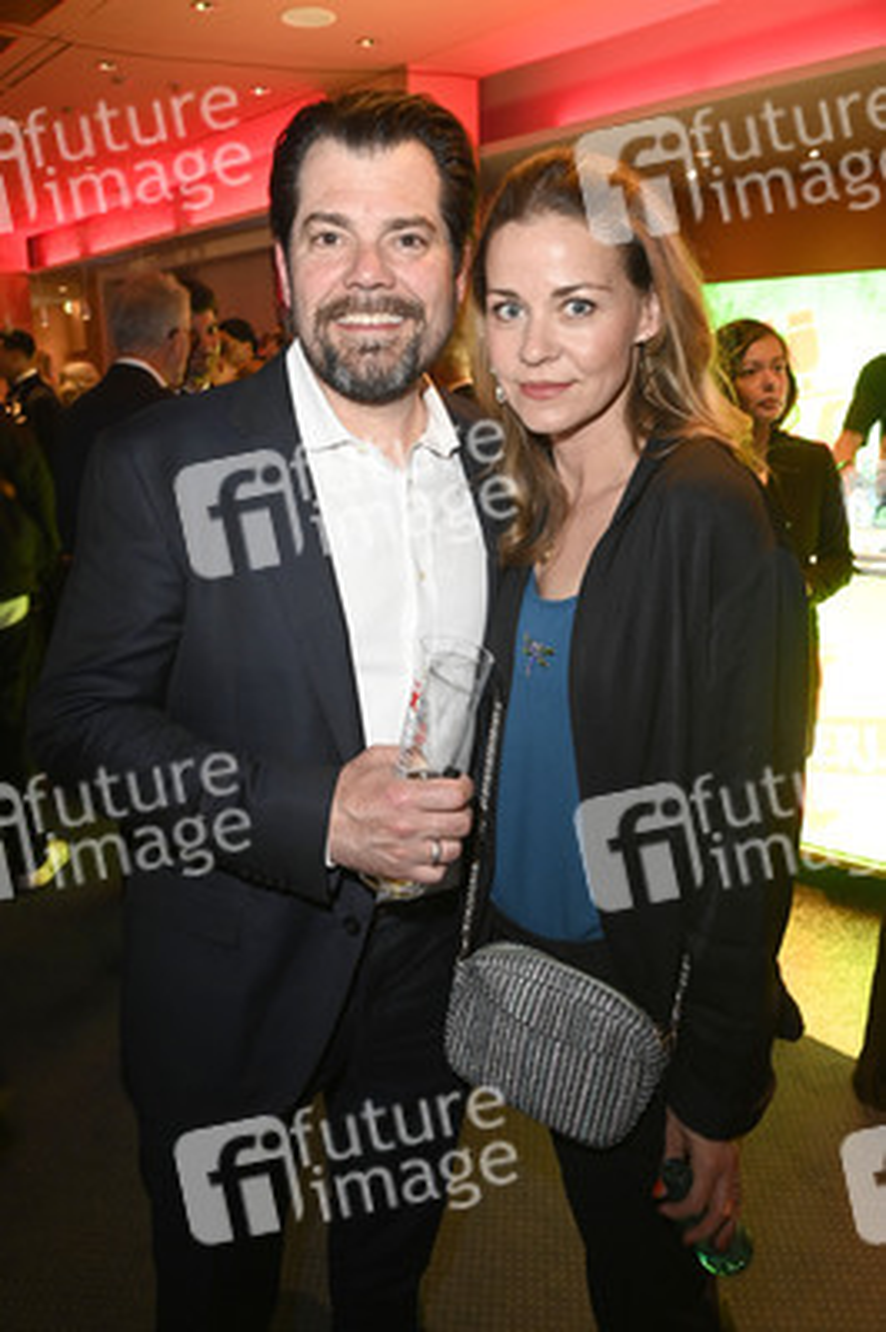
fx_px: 961
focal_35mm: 26
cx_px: 443
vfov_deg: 69.4
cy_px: 666
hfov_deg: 49.5
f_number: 5.6
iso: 3200
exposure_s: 1/20
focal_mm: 26
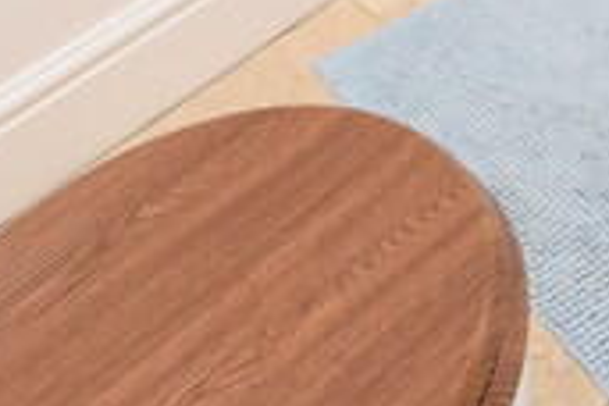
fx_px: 1522
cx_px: 524
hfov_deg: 22.2
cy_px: -475
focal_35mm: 90
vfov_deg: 12.7
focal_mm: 10
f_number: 5.6
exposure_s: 1/125
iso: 800
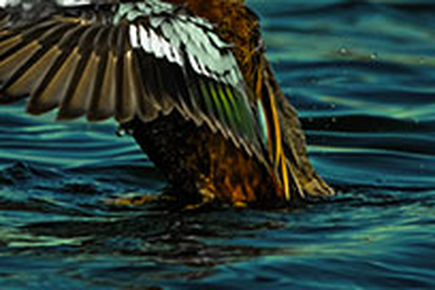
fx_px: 35474
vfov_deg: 0.5
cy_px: 65
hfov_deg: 0.7
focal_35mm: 2936
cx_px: 49
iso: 1250
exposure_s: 1/2500
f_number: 13
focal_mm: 1200
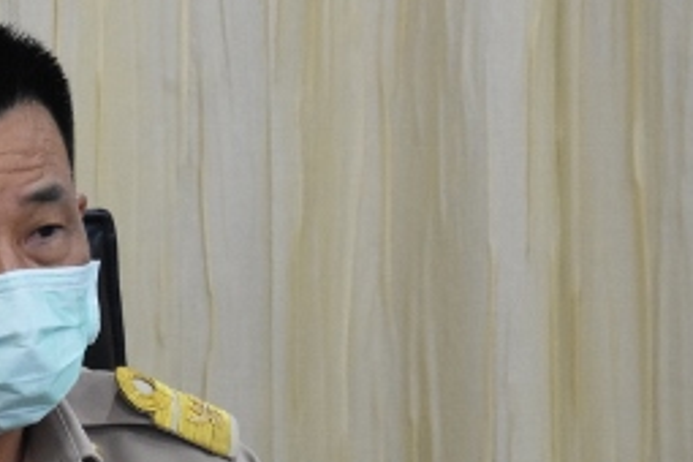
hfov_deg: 4.4
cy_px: 401
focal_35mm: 470
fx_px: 9047
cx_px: 30
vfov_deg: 2.9
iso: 3200
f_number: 5.6
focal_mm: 100
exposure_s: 1/60
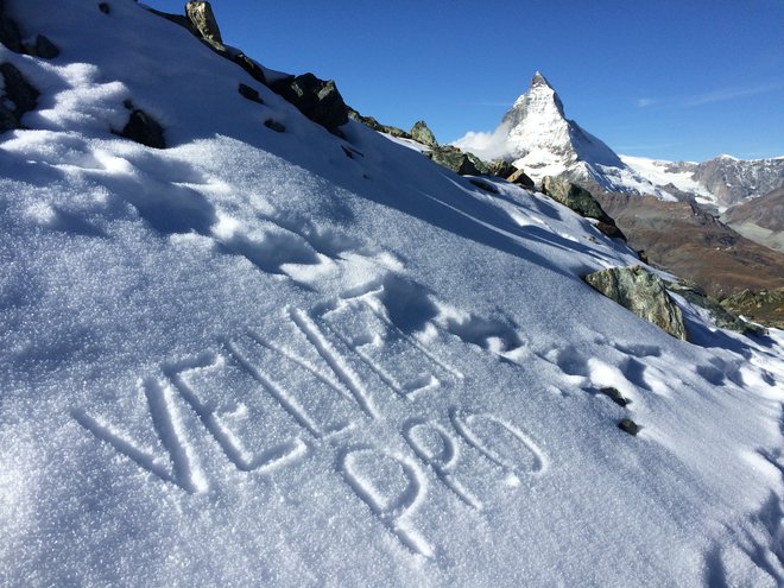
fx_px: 657
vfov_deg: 48.2
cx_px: 392
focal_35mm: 29
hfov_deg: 61.7
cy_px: 294
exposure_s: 1/4115
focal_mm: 4.15
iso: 32
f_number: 2.2
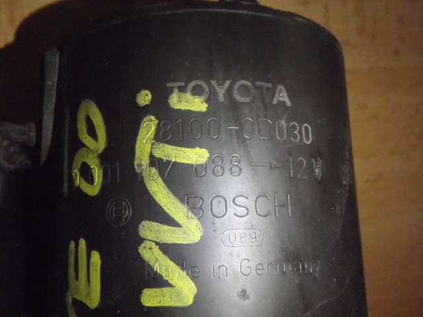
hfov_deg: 50.1
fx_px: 452
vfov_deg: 38.7
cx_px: 212
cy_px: 158
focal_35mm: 37
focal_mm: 6.64
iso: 1600
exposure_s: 1/30
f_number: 4.7
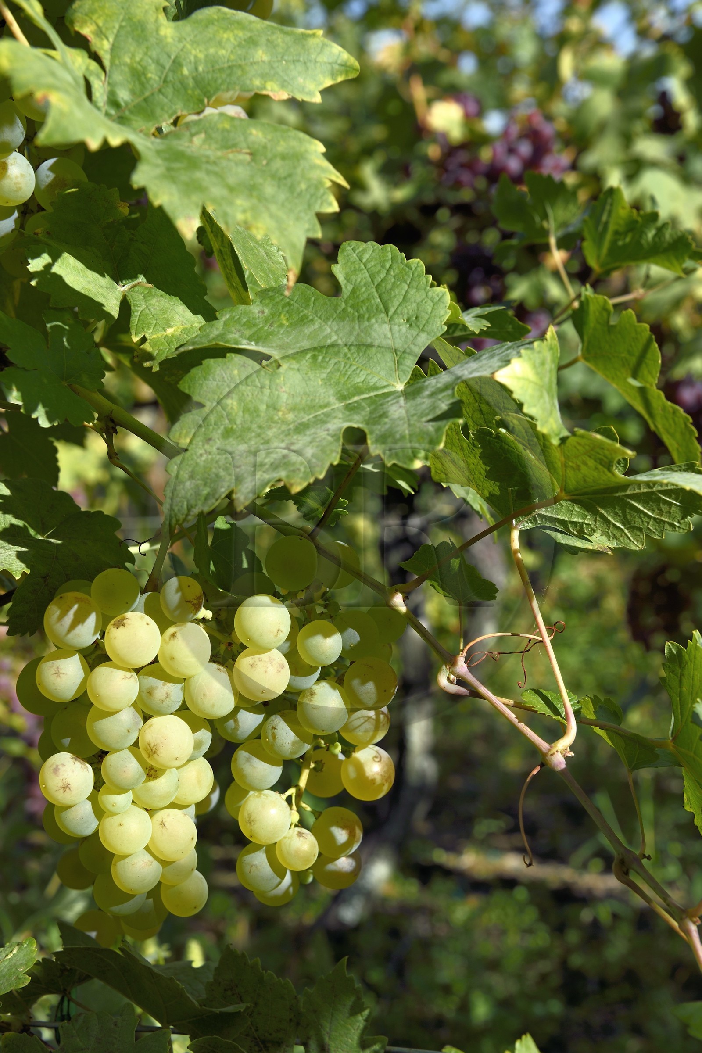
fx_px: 1521
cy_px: 526
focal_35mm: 52
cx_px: 351
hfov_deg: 26.0
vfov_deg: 38.2
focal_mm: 52
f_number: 11
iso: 200
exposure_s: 1/250
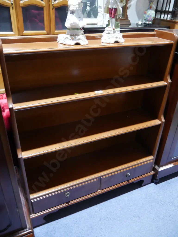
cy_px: 118
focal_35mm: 28
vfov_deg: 63.4
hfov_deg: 49.8
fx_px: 192
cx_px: 89
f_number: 3.5
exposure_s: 1/60
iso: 1600
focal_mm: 14
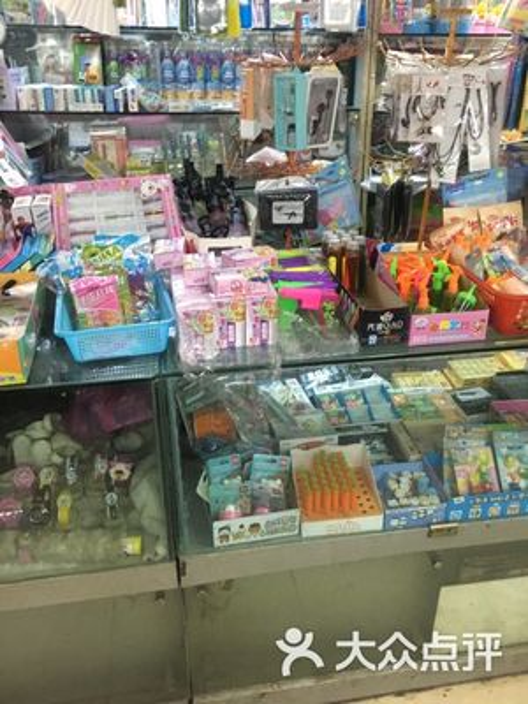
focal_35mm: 29
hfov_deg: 48.2
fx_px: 590
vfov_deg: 61.7
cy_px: 352
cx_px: 264
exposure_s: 1/25
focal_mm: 4.15
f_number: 2.2
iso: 200
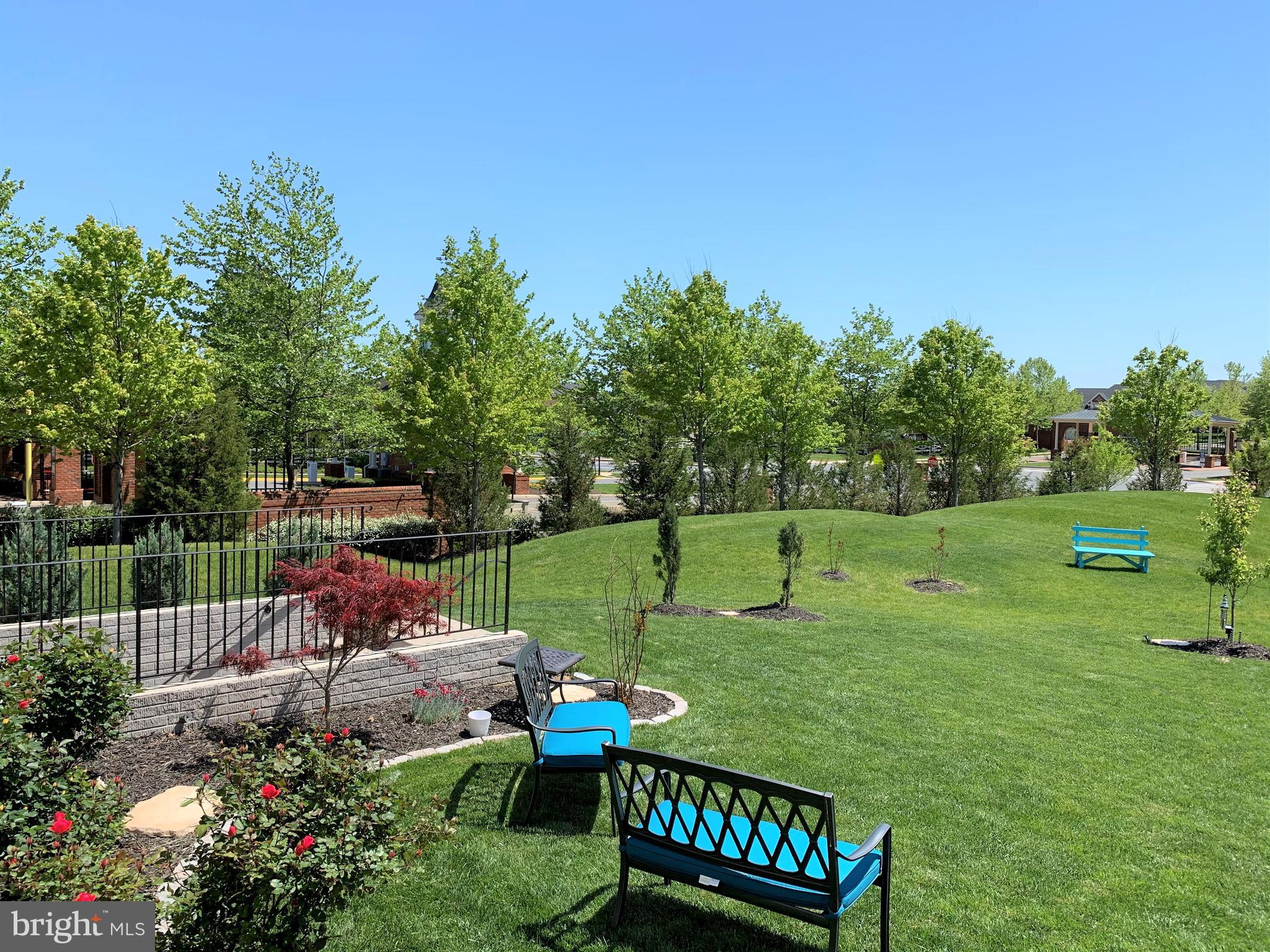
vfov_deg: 53.1
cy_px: 476
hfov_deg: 67.3
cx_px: 635
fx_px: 954
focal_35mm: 26
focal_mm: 4.25
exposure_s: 1/1779
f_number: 1.8
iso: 25
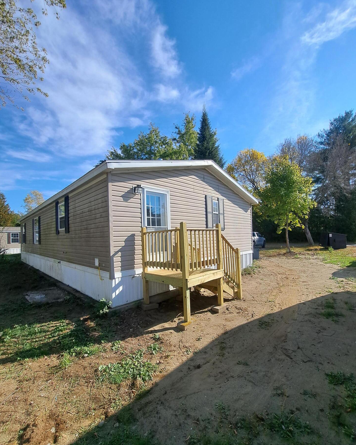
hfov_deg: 88.0
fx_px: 184
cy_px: 234
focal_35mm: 14
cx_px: 182
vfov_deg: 100.6
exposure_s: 1/1361
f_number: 2.2
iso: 50
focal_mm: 1.74
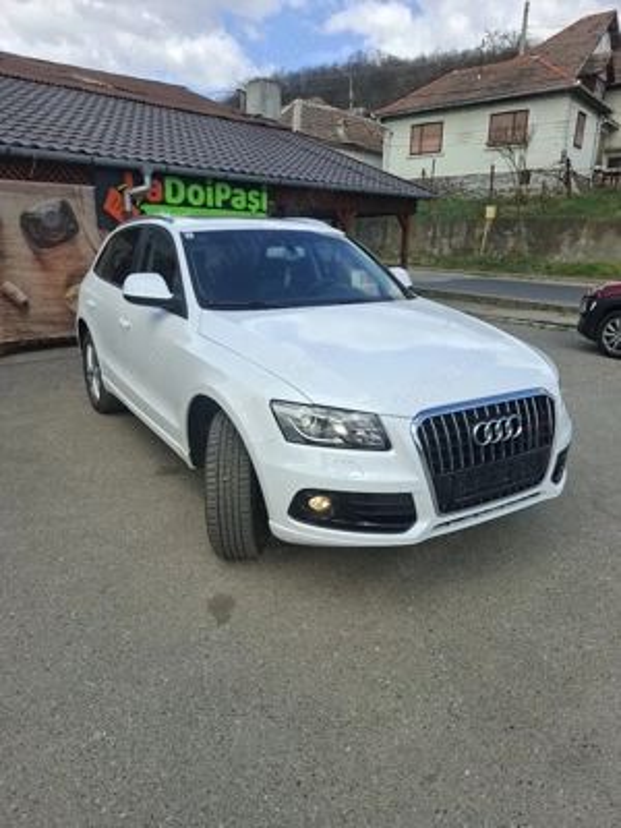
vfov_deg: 73.9
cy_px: 414
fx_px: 550
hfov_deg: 58.9
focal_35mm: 23
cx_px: 310
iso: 50
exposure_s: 1/1250
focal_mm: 5.54
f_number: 1.8
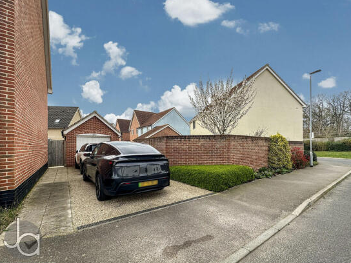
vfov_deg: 81.7
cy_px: 134
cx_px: 180
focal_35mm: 15
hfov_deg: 98.1
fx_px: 152
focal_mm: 2.22
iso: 50
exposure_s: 1/769
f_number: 2.2
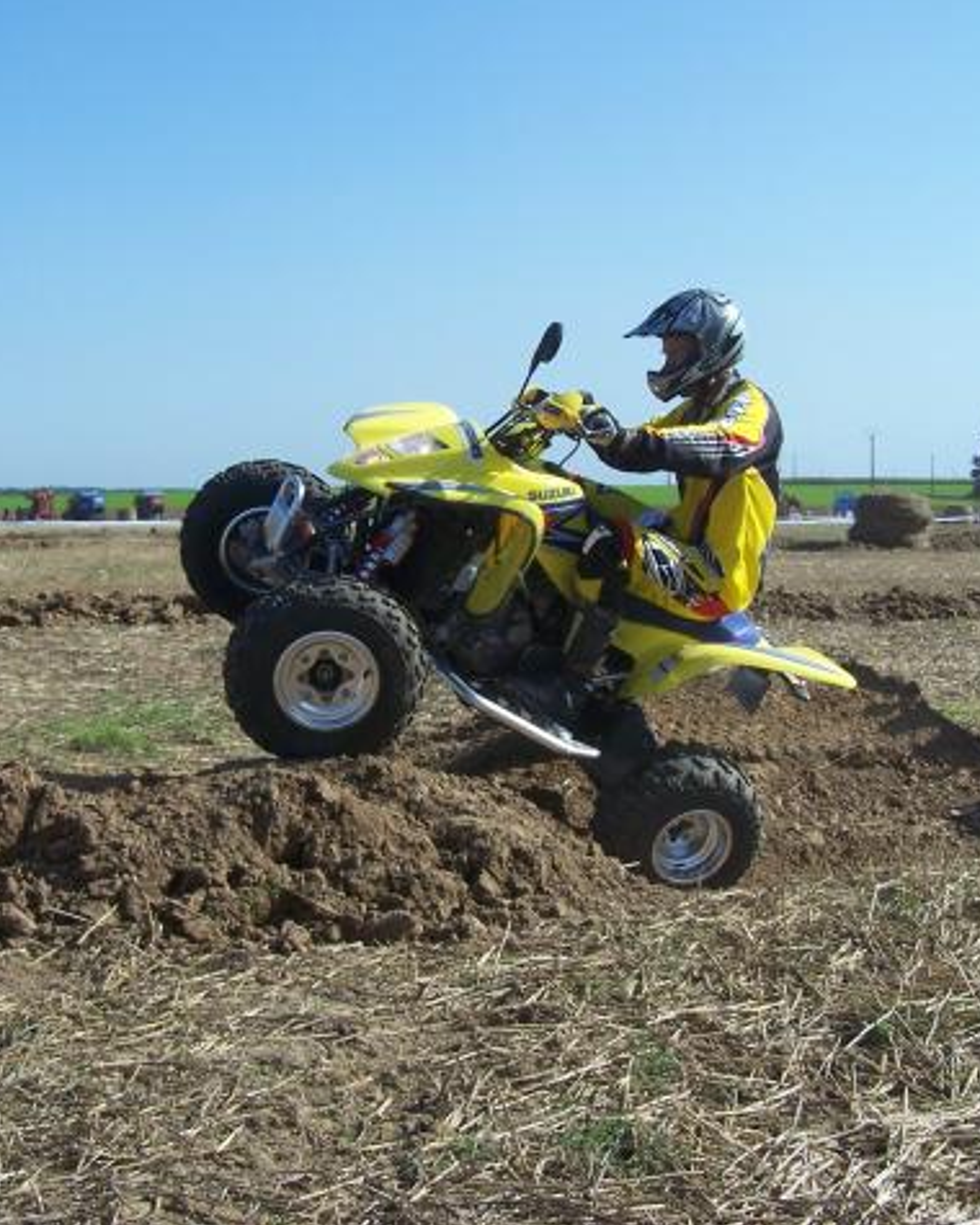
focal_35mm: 50
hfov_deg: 30.2
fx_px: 1813
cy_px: 609
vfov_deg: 37.3
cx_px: 436
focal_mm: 6.3
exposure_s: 1/750
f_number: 4
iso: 80
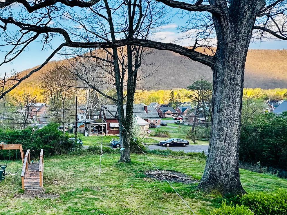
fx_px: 240
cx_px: 26
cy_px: 127
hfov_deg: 53.6
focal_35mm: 29
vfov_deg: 48.0
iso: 40
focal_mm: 2.22
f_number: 2.2
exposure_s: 1/306
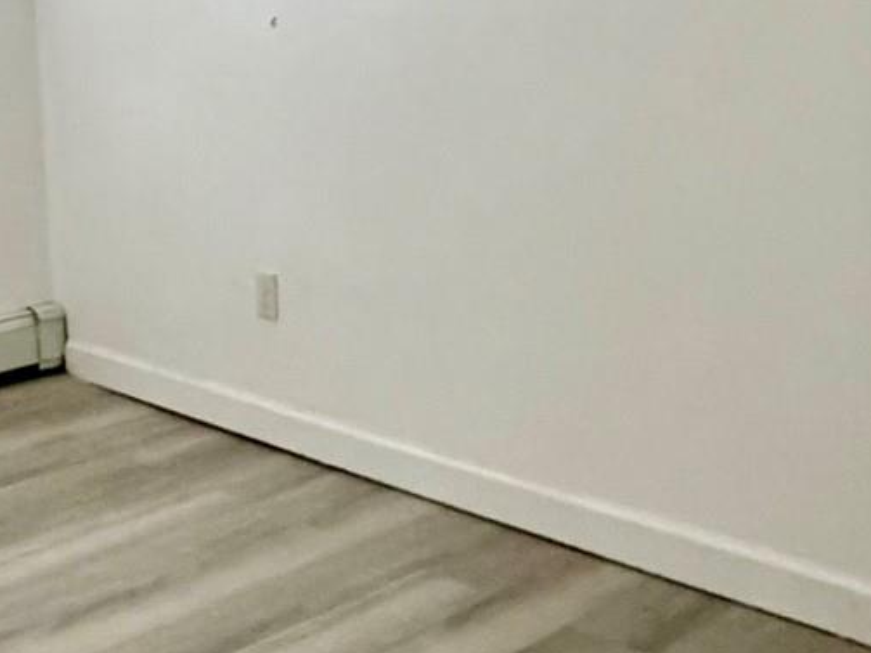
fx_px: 1434
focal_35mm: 57
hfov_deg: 33.6
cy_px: 78
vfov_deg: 25.0
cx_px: 315
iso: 800
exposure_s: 1/60
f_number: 2.2
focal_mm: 2.22
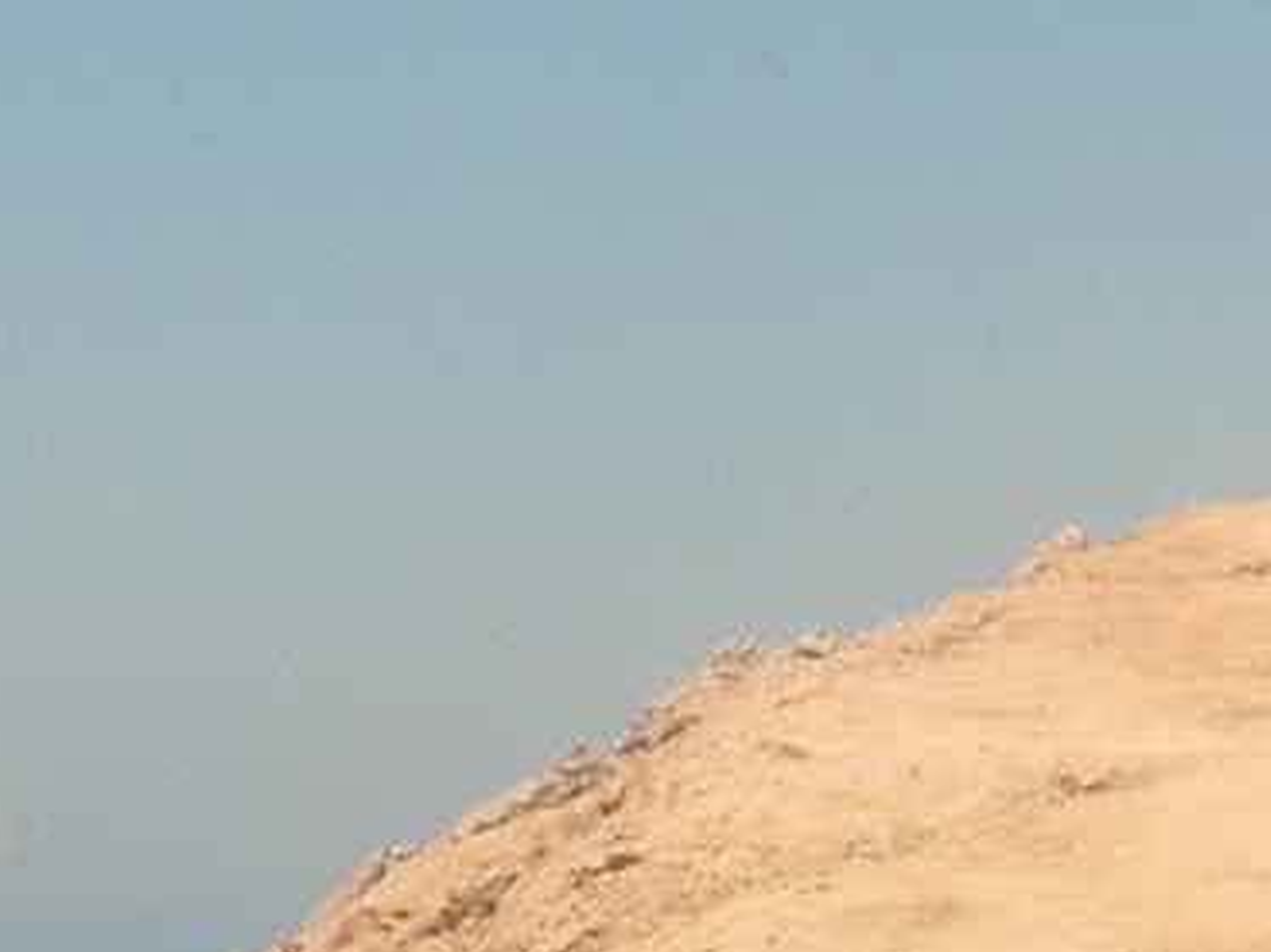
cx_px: 1468
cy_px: 405
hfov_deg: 9.2
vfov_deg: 6.9
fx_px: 7852
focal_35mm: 214
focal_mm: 5.8
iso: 50
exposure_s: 1/423
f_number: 5.6
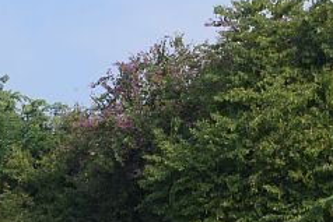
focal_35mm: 121
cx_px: 133
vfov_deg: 11.1
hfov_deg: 16.9
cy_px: 283
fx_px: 1120
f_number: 22
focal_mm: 24
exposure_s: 1/80
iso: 400
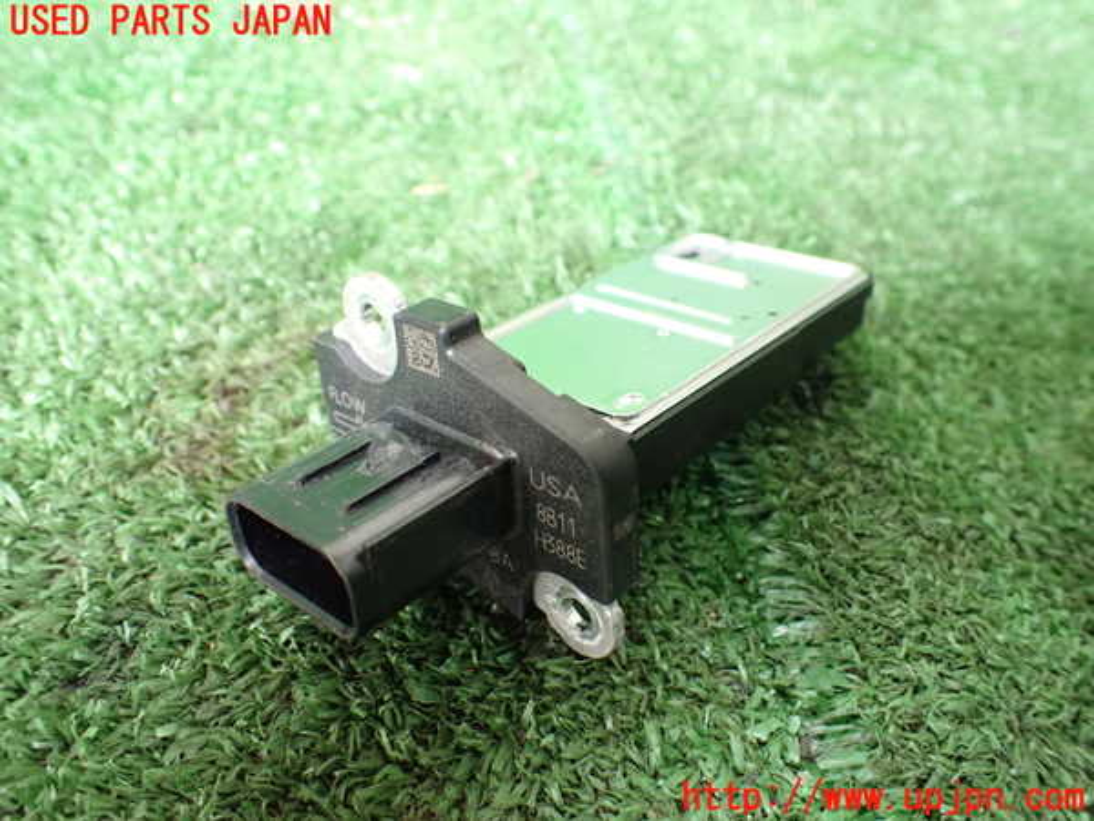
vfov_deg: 46.8
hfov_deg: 60.0
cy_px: 410
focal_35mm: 30
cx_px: 547
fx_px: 948
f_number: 2.3
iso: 800
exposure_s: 1/100
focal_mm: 5.4
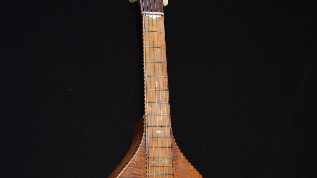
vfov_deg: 18.9
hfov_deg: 33.8
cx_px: 157
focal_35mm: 62
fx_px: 521
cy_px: 174
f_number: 4
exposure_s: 1/30
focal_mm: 26
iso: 2500
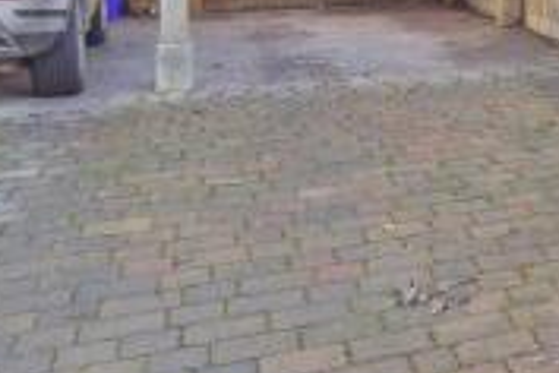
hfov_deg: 26.2
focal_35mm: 63
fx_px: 978
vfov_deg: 20.4
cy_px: -58
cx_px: 760
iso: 500
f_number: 6.3
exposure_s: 1/125
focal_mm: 11.5
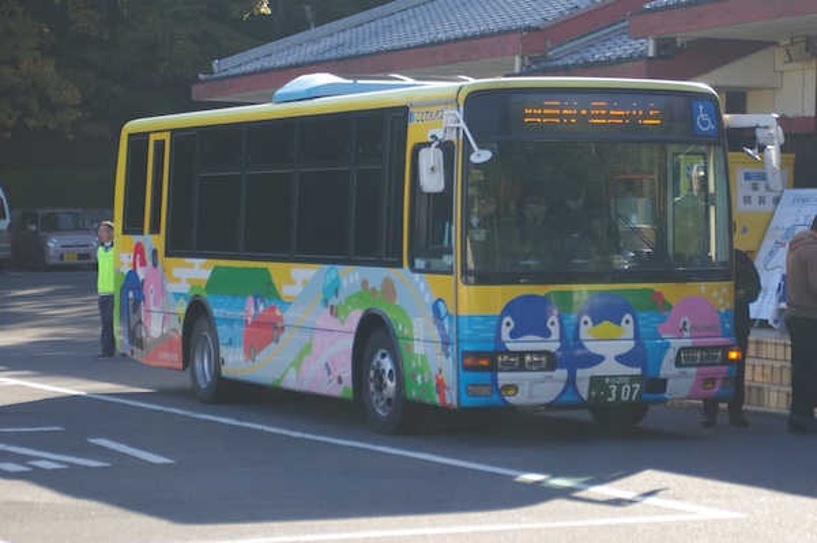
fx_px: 2483
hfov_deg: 18.7
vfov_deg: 12.5
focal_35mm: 110
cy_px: 272
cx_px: 408
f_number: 5.6
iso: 400
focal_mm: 73
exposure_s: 1/750
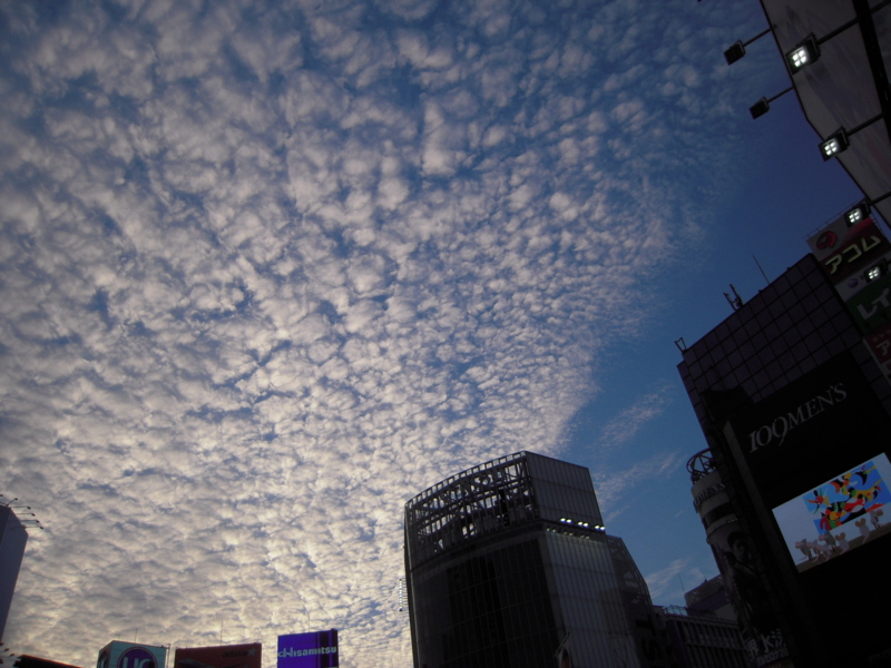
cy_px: 334
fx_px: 721
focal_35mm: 28
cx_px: 446
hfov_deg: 63.4
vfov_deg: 49.7
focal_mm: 5
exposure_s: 1/1000
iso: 100
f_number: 2.7
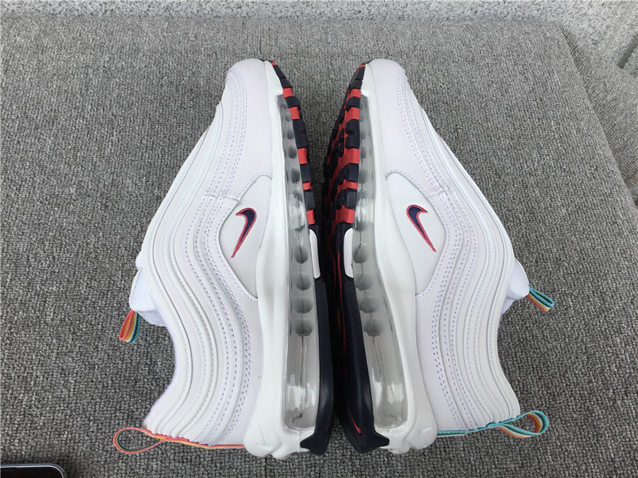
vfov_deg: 45.4
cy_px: 239
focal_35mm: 31
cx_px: 319
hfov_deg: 58.4
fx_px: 571
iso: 25
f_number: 2.4
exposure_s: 1/192
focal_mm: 3.3
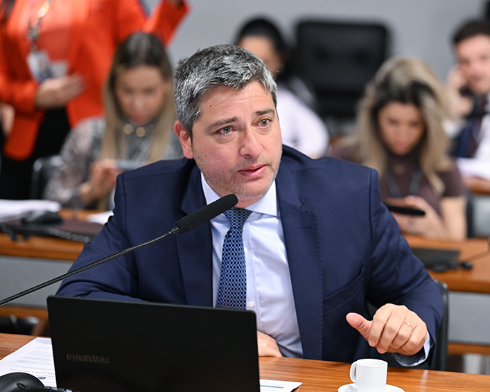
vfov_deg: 11.8
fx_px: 1900
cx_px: 295
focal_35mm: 131
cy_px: 197
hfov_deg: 14.7
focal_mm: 115
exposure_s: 1/125
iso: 1600
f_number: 2.8
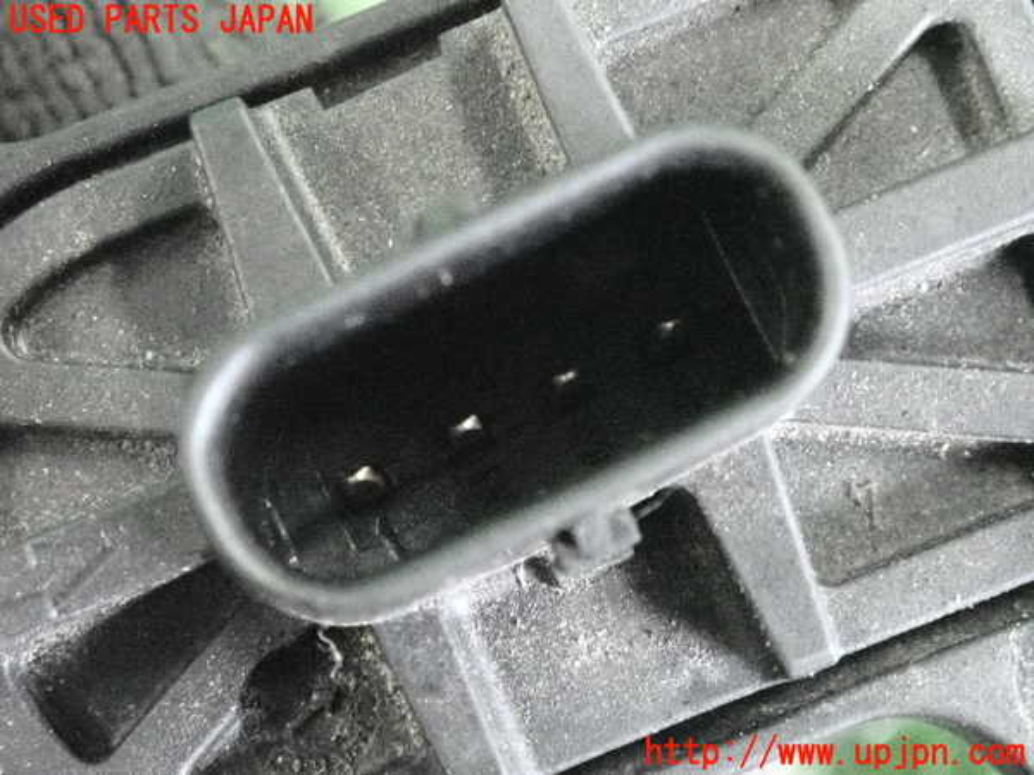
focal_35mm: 100
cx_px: 517
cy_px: 388
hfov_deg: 19.6
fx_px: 2987
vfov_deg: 14.8
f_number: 4.9
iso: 12800
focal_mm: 18
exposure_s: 1/60
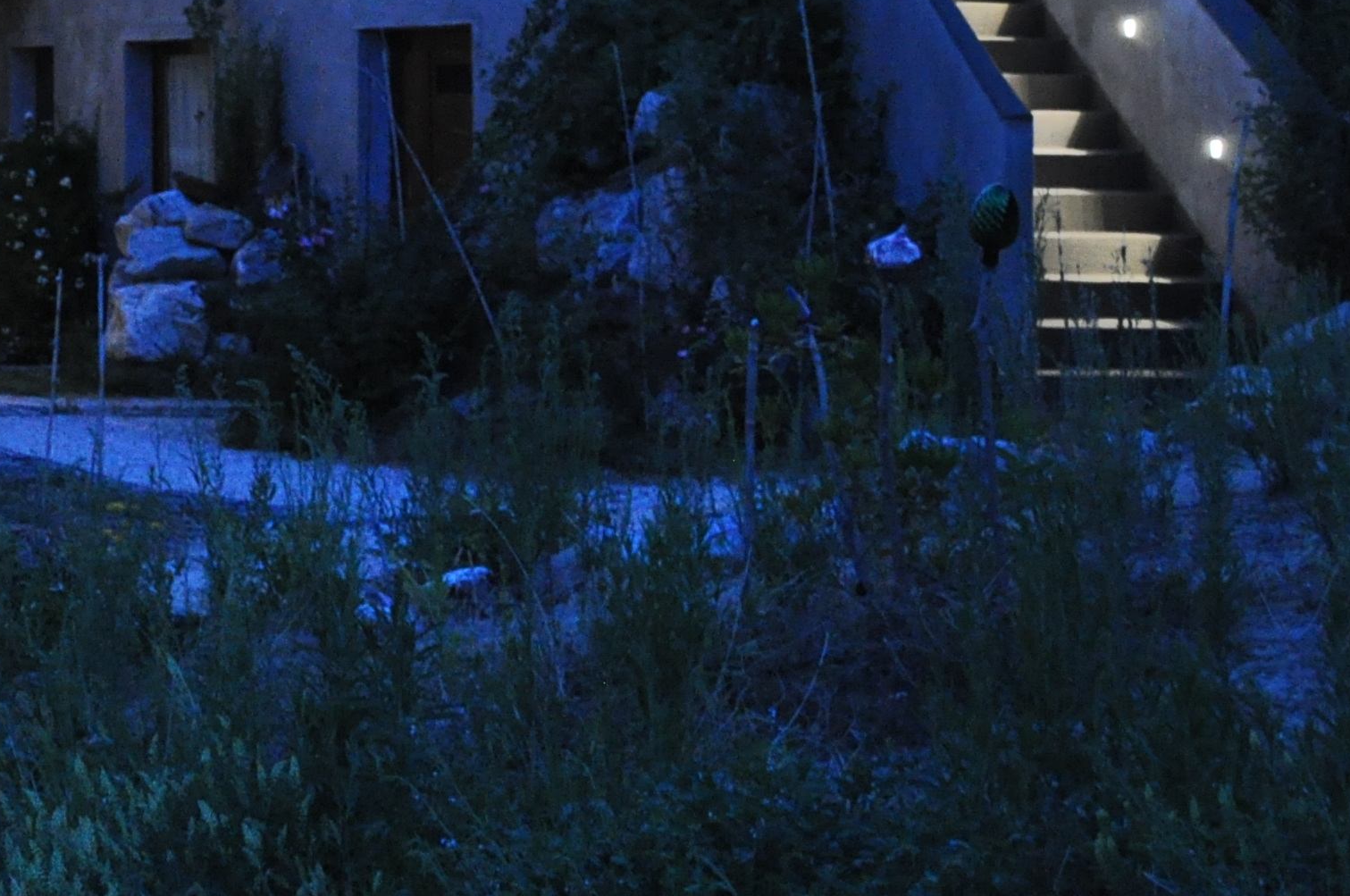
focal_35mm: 89
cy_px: -133
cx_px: -441
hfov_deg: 20.6
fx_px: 3349
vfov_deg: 14.8
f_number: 3.8
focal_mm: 21
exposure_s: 1/5
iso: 1600
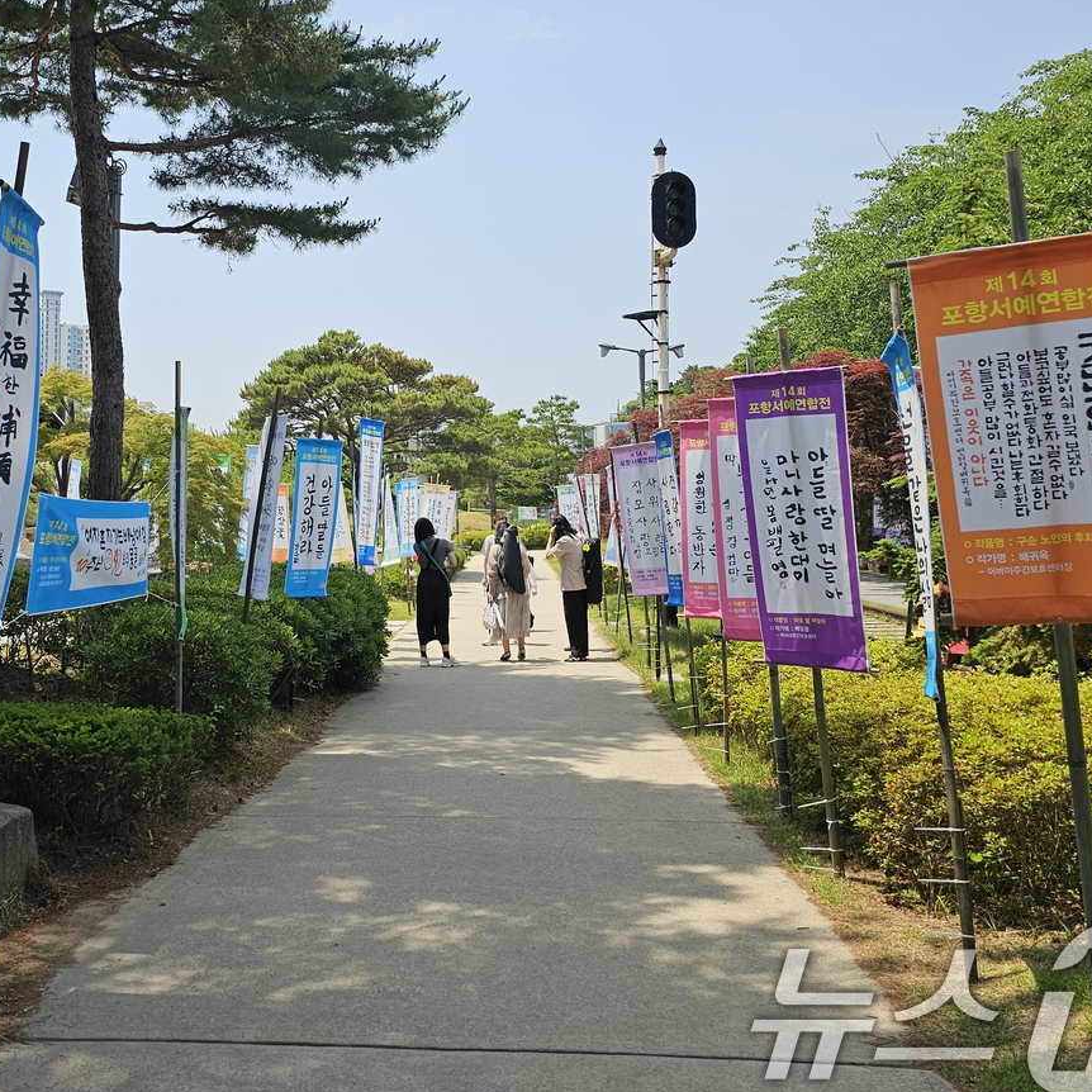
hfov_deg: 48.9
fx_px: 1178
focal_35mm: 33
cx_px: 369
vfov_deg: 49.5
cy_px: 455
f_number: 1.7
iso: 20
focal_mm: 6.3
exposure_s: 1/1170
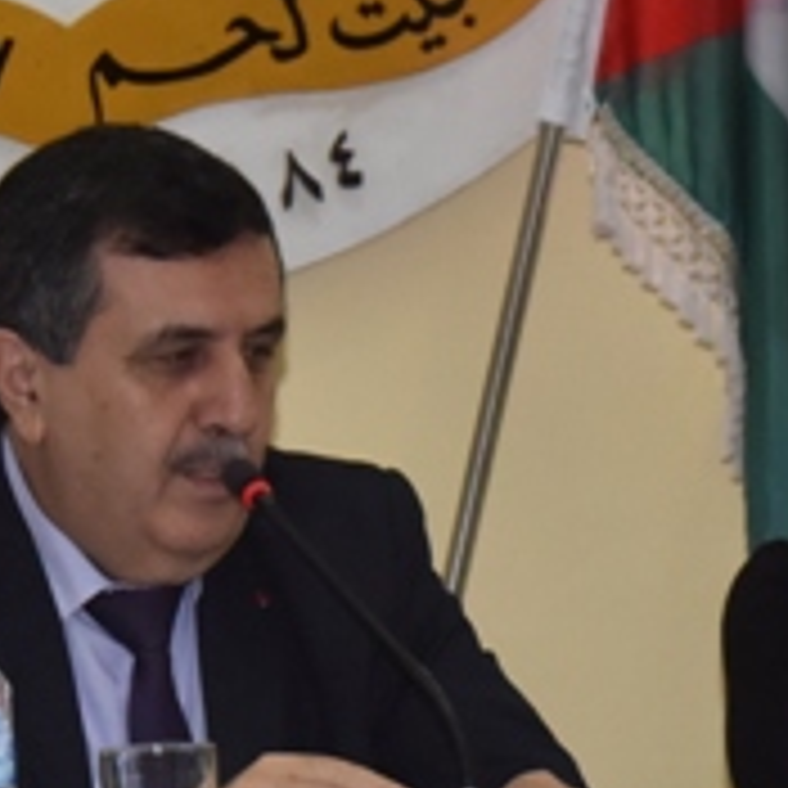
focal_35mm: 273
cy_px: 583
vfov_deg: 6.4
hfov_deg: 6.4
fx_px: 7031
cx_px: 585
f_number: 8
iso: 1600
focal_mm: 55
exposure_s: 1/250
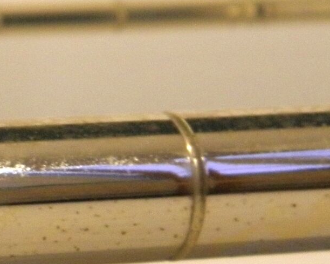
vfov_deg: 6.4
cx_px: -305
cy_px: 275
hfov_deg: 7.7
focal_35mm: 241
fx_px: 2353
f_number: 4.1
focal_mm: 10.6
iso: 200
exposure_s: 1/20
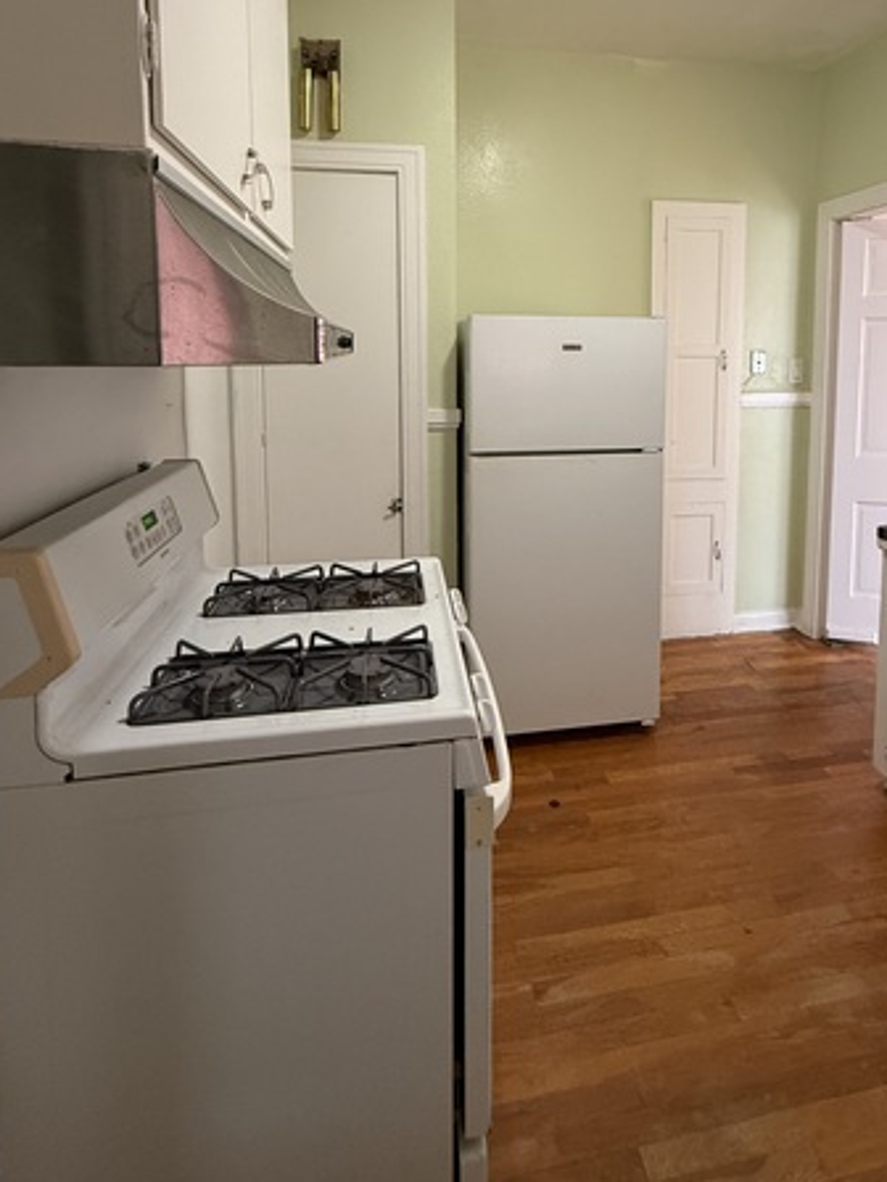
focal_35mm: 20
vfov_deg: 79.5
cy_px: 412
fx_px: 683
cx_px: 523
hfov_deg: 65.5
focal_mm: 2.22
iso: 320
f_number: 2.2
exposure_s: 1/60
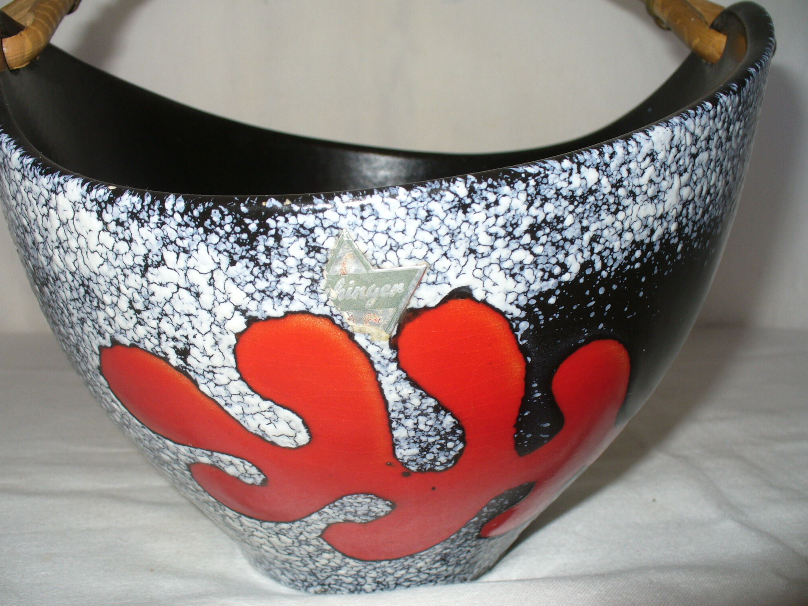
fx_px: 887
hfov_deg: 49.0
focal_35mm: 38
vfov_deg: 37.7
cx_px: 406
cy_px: 297
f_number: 2.8
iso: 80
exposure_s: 1/30
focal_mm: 6.1
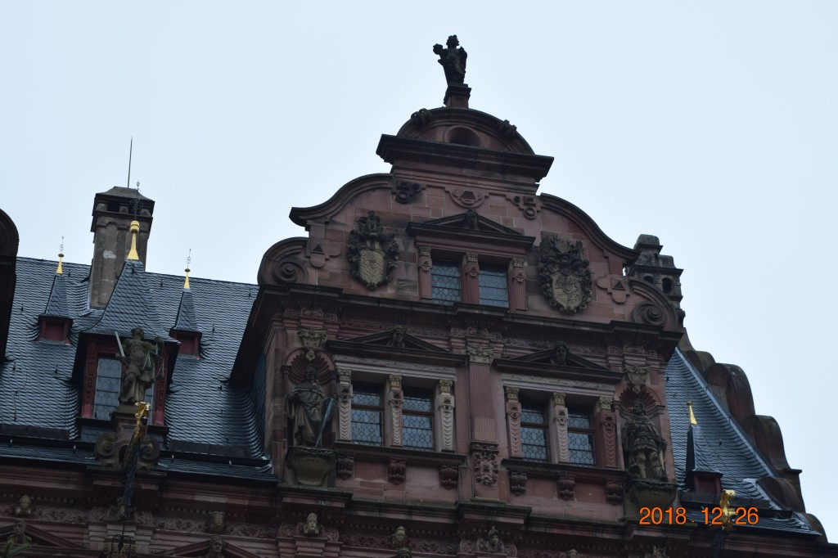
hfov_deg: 24.6
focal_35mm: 82
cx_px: 419
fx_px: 1920
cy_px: 279
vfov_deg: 16.5
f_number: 8
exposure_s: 1/250
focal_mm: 55
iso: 400
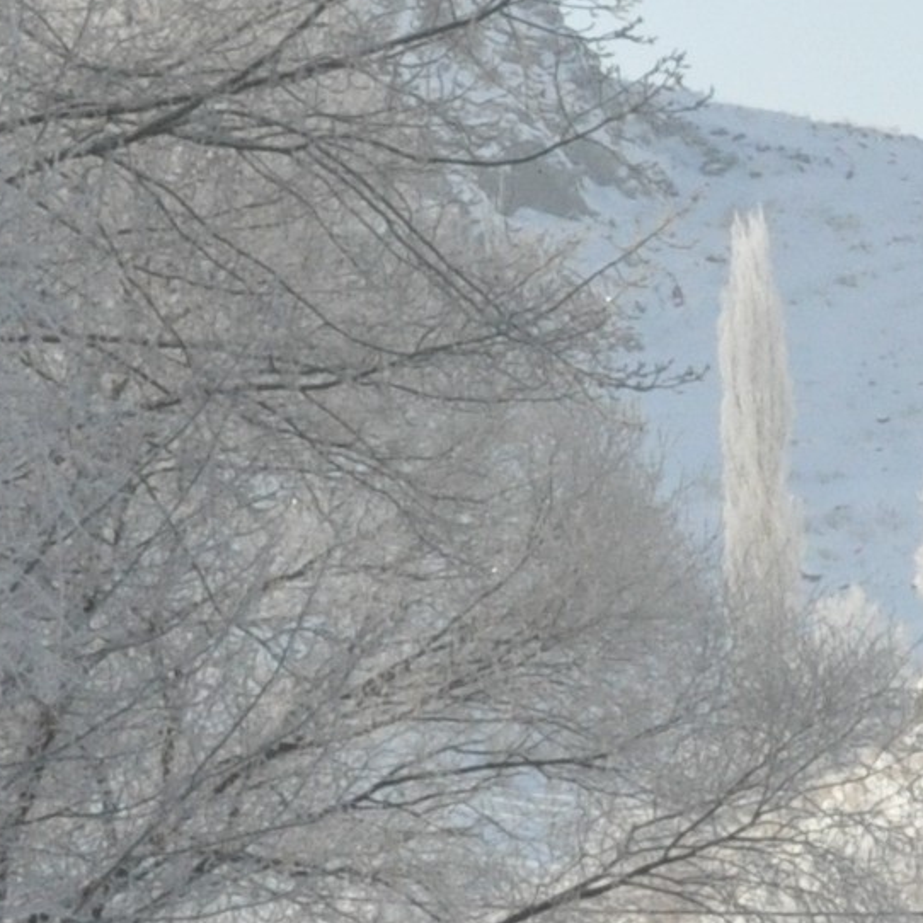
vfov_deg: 6.7
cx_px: 1010
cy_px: 708
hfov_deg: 6.7
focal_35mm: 262
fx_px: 7904
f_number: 13
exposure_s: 1/640
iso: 800
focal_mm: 26
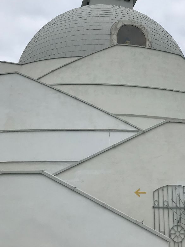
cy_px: 101
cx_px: 132
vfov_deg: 43.7
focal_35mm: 43
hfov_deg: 33.1
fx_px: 307
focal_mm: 3.99
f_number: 1.8
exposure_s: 1/4566
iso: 20
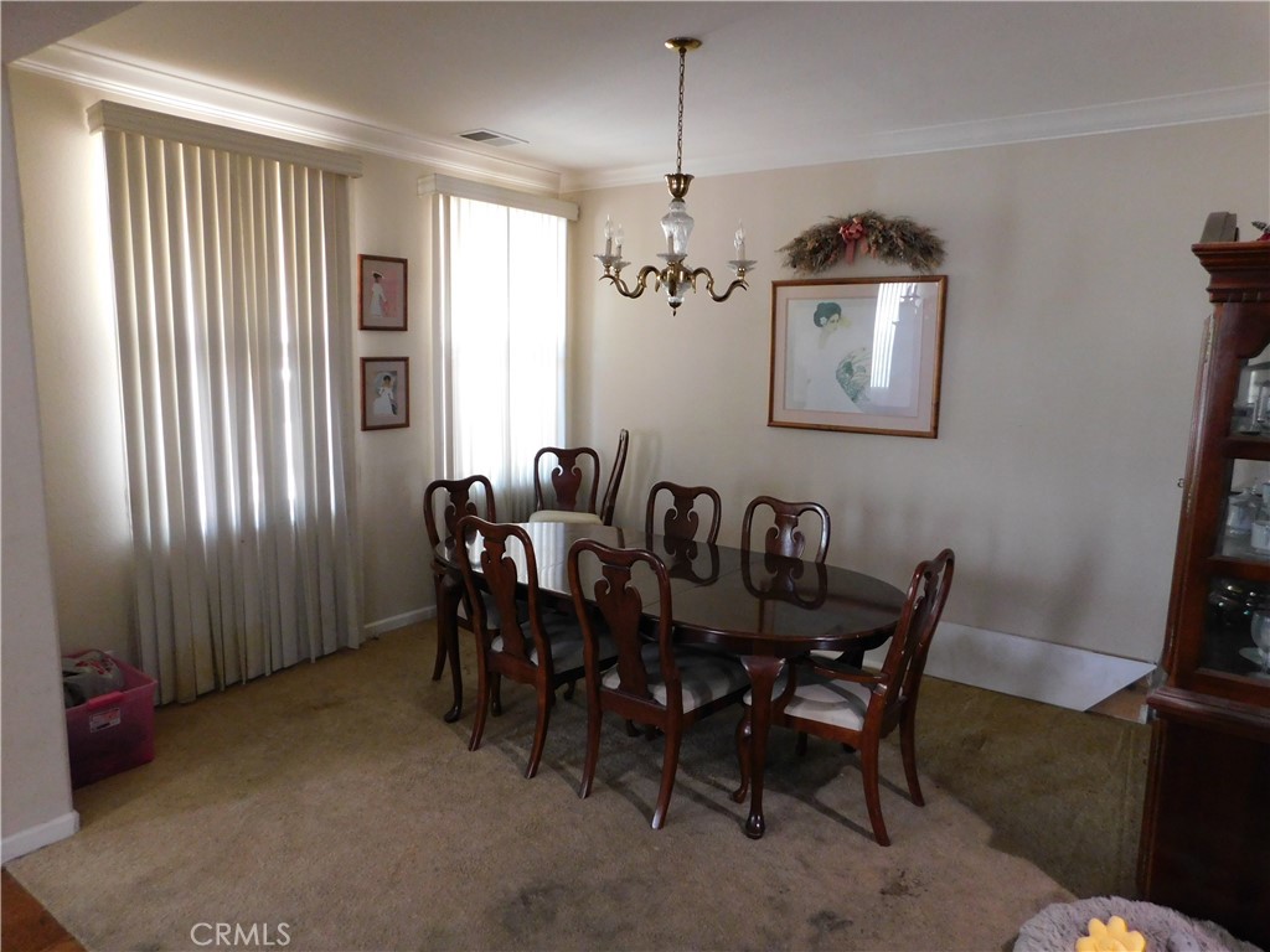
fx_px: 844
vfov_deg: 58.9
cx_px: 635
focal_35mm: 23
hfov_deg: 73.9
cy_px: 476
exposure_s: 1/10
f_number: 3
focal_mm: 4
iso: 400
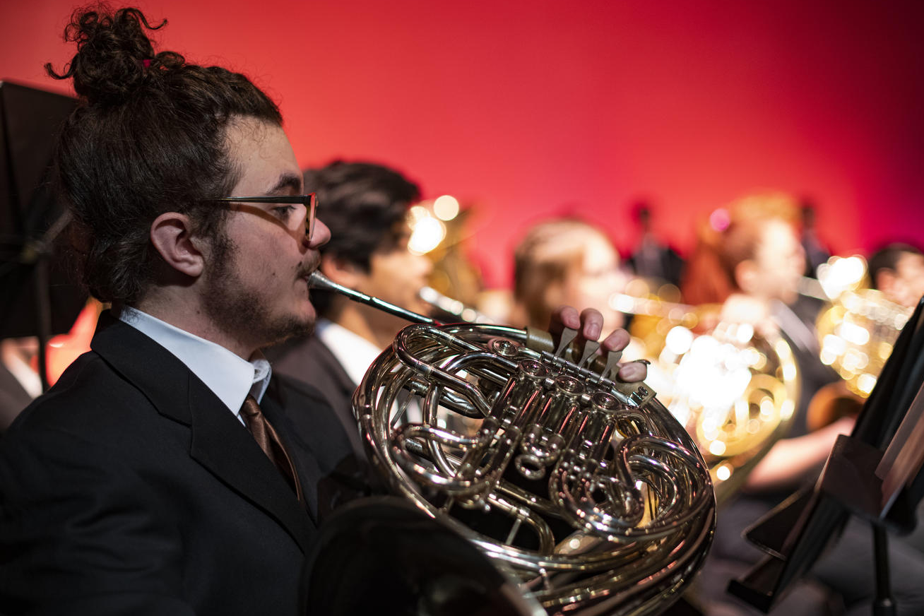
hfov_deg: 38.2
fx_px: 1335
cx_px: 452
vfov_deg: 26.0
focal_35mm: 52
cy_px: 305
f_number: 2
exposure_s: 1/250
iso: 1250
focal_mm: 50
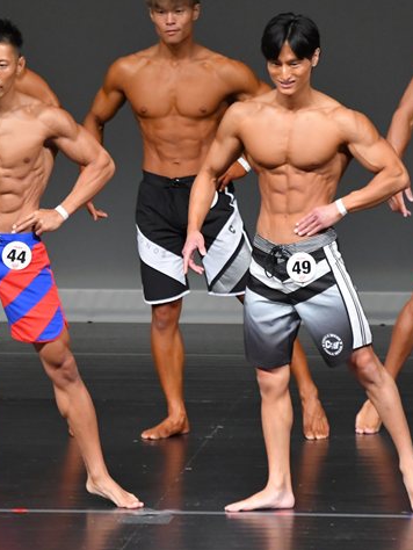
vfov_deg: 3.7
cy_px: 253
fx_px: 8614
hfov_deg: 2.7
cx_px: 192
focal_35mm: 542
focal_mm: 230
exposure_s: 1/400
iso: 4000
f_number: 5.6
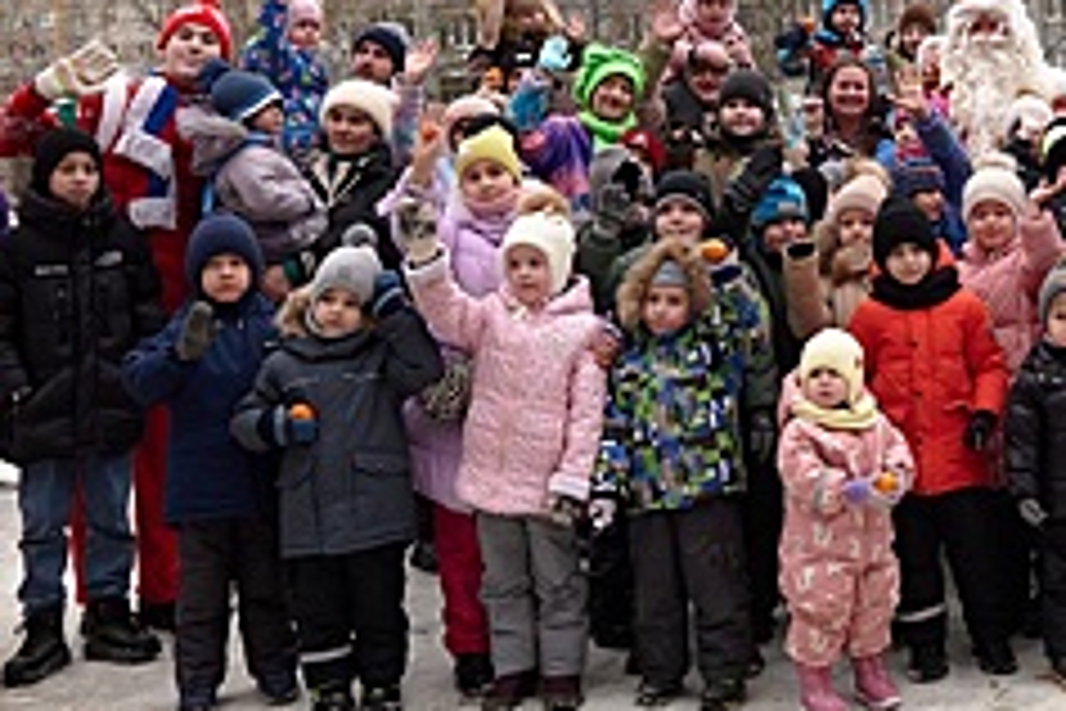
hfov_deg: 35.3
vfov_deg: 25.0
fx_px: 1569
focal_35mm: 53
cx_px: 967
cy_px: 117
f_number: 9
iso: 1250
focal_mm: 24
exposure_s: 1/250
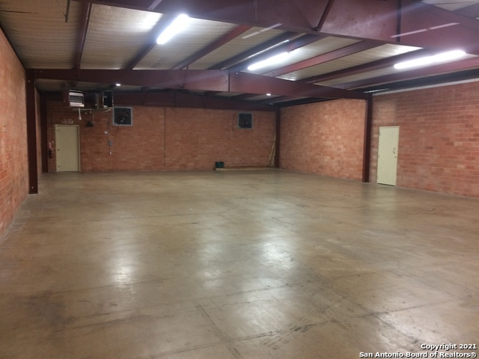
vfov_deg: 48.2
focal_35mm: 29
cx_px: 240
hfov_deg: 61.7
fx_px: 401
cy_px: 180
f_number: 2.2
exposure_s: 1/30
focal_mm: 4.15
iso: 160
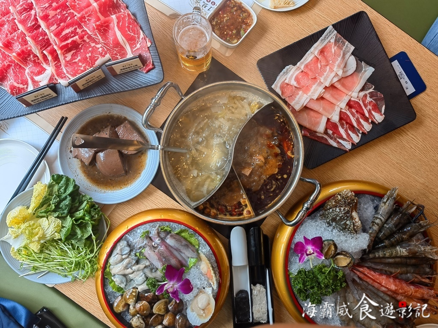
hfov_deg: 65.3
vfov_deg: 51.4
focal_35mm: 27
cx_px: 219
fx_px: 342
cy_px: 164
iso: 50
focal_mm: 5.54
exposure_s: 1/128
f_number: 1.8
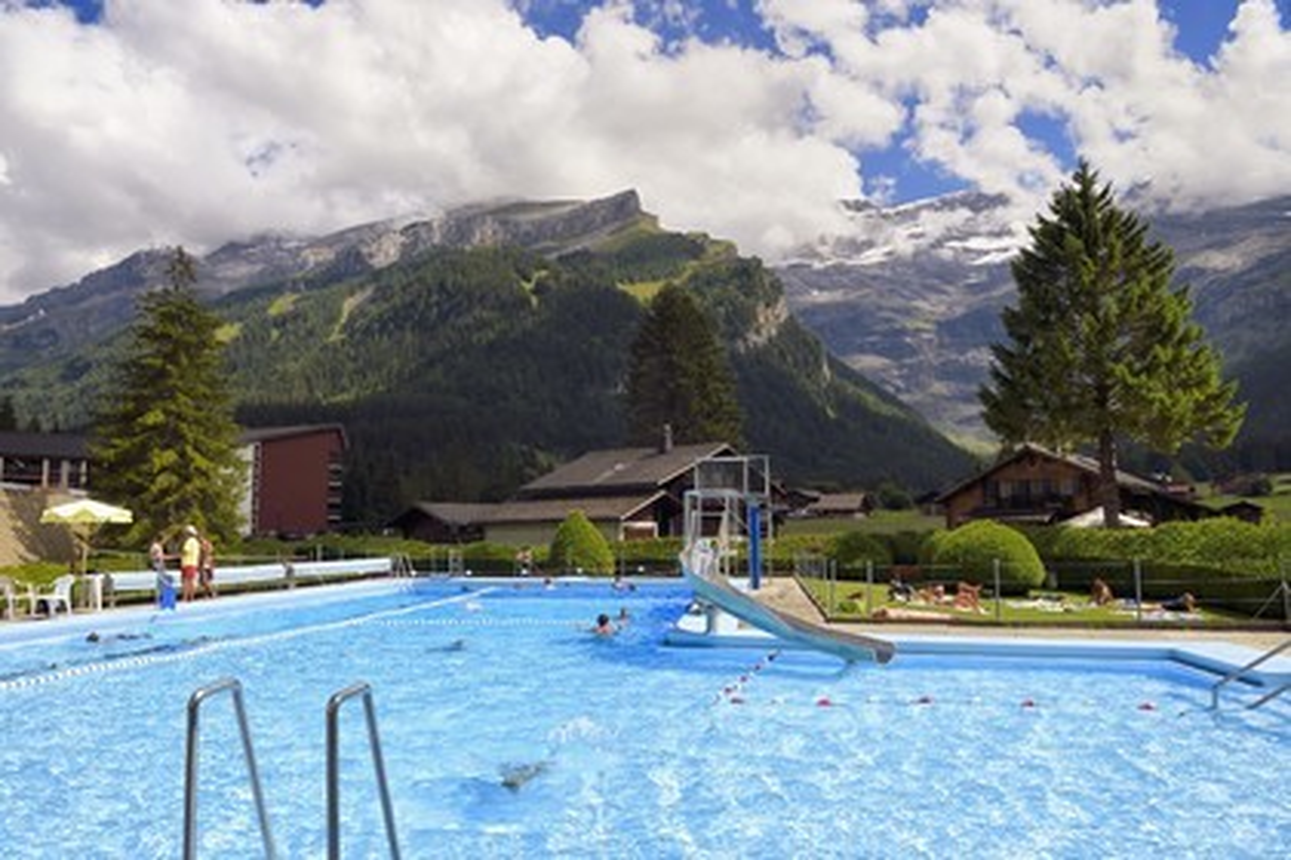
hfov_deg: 73.7
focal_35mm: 24
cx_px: 646
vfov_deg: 53.1
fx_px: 861
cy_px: 430
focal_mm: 24
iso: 200
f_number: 14
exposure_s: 1/250
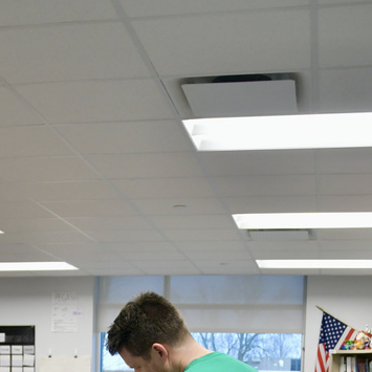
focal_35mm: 76
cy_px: 497
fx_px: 924
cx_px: 103
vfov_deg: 20.6
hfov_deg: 22.6
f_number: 3.8
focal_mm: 21
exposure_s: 1/250
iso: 1600
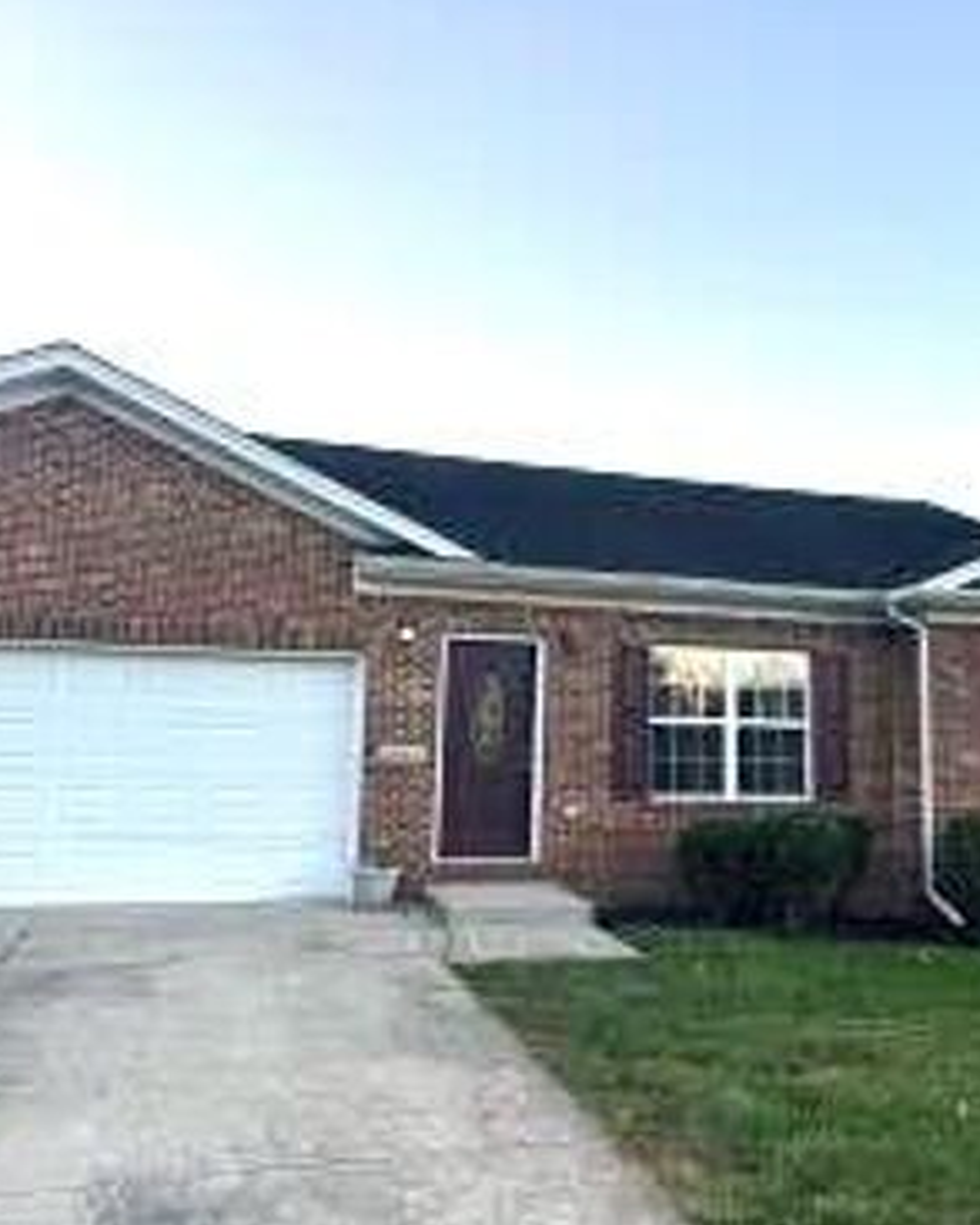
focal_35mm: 32
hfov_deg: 45.5
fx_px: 1160
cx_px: 602
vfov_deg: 55.6
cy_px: 607
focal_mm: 6.86
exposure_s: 1/667
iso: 80
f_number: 1.78
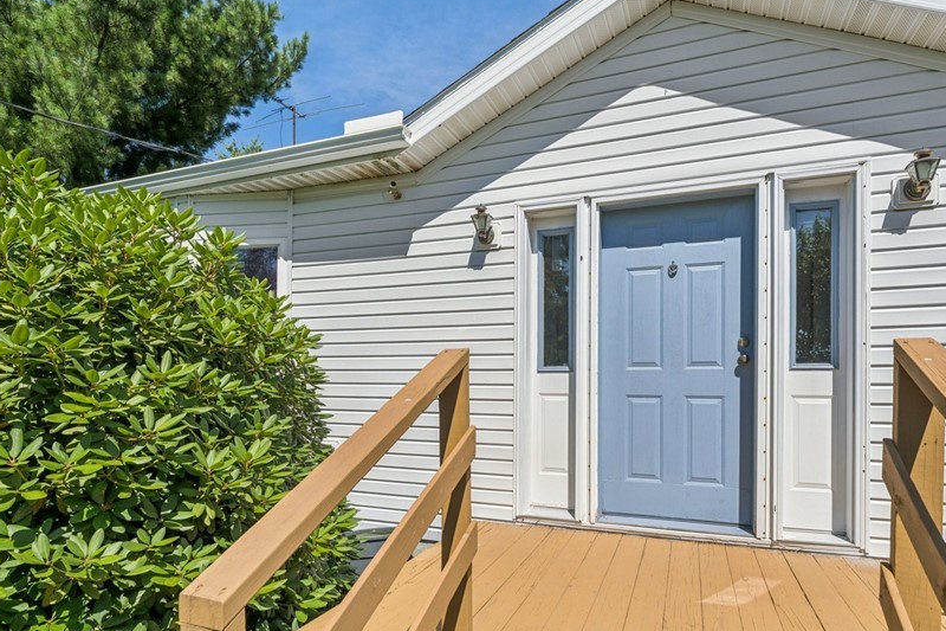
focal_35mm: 19
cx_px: 511
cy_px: 360
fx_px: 499
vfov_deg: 64.2
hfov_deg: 86.7
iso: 200
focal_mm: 14
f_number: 8
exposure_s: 1/1250
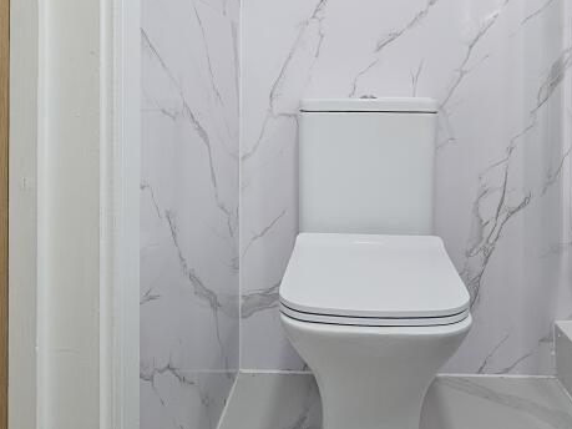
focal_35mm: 29
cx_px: 339
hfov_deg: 61.2
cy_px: 97
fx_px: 479
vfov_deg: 46.1
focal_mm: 2.2
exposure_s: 1/50
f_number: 2.2
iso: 64
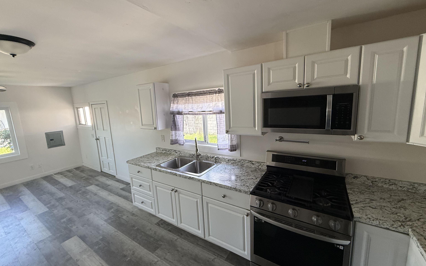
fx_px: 174
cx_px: 212
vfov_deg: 74.8
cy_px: 130
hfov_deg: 101.5
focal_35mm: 15
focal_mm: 2.22
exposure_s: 1/99
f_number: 2.2
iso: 200
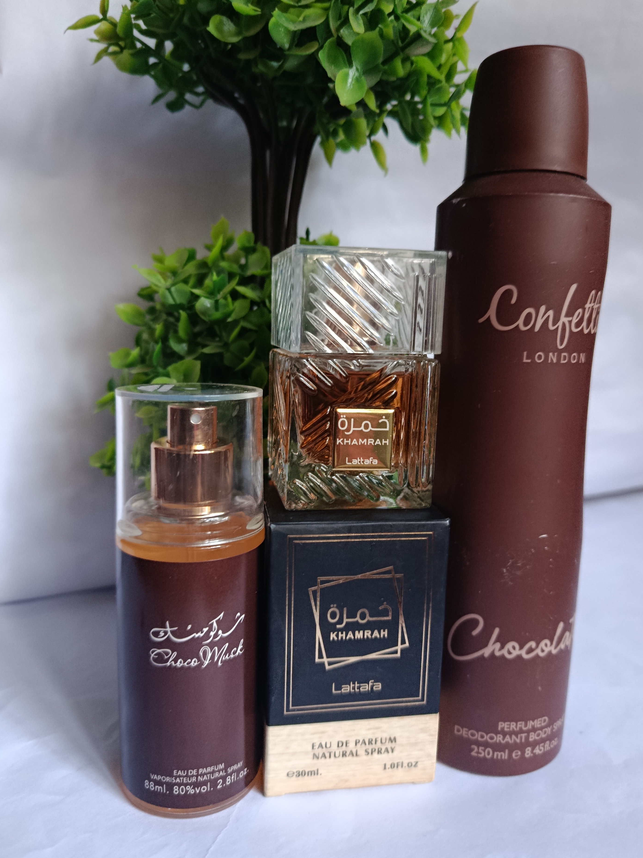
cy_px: 424
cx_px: 329
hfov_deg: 53.1
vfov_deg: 67.3
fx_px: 644
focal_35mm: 26
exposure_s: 1/25
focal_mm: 5.24
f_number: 1.7
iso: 1928
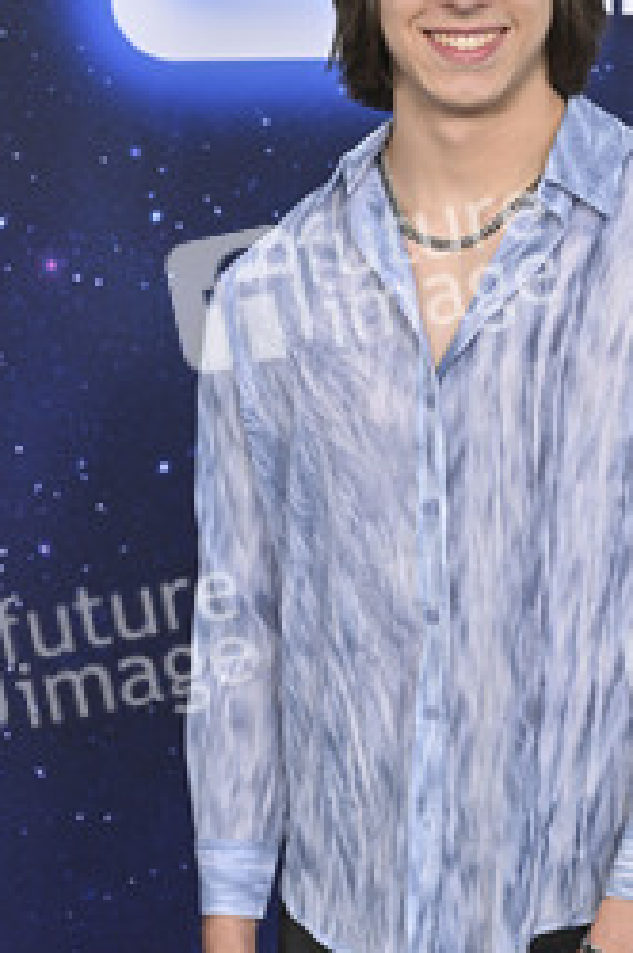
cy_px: 473
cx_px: 473
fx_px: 4443
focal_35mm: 168
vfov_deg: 12.2
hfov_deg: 8.1
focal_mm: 105
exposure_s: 1/320
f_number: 5.6
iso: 1600
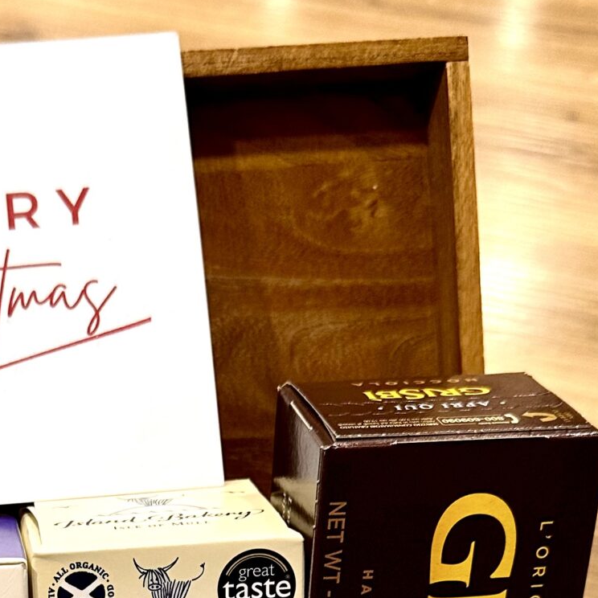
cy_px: 782
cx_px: 53
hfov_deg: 23.0
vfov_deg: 21.4
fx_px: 1427
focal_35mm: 73
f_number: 1.78
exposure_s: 1/51
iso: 160
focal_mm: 6.86
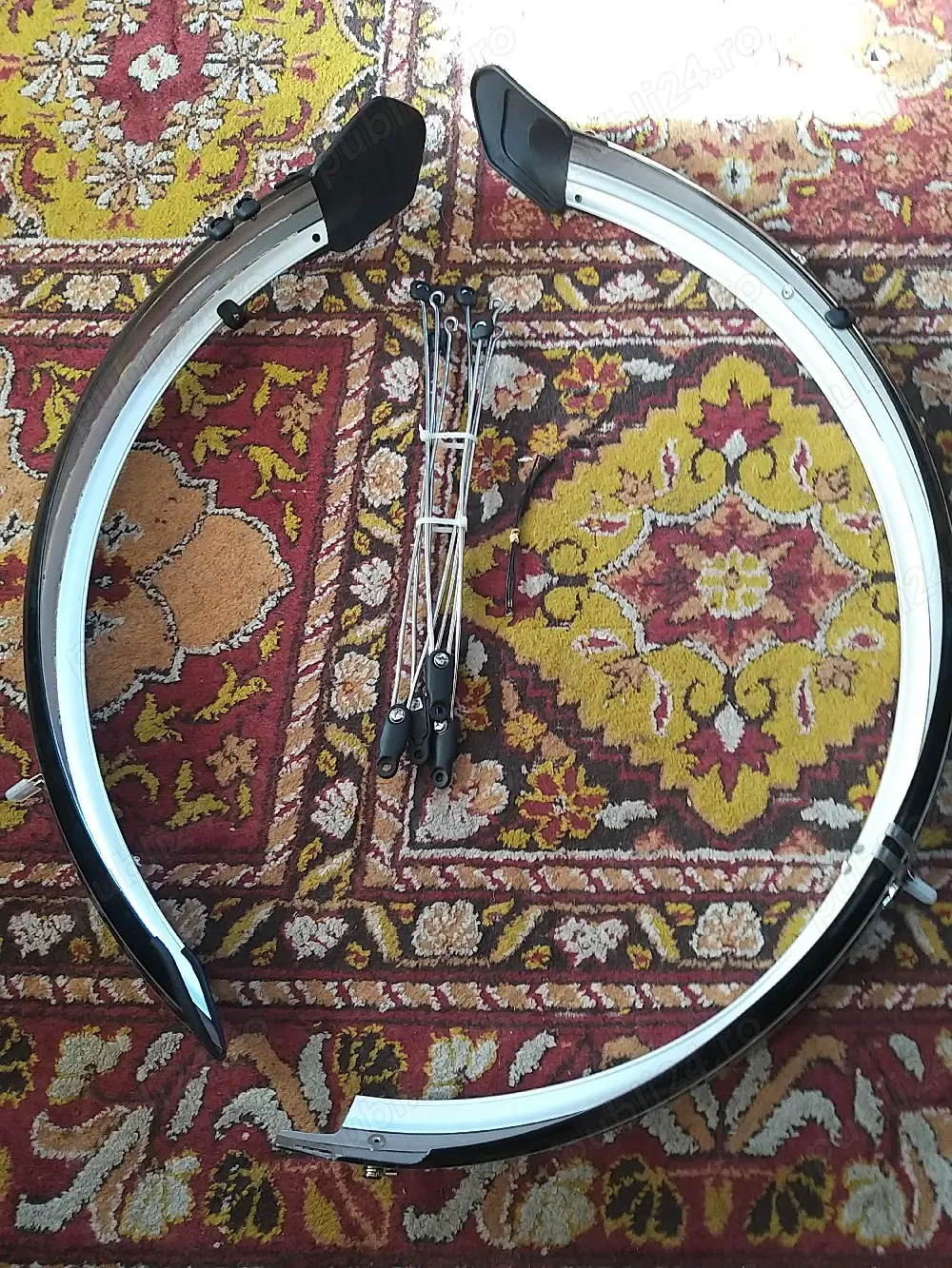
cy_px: 634
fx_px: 990
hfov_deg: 51.4
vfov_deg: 65.3
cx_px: 476
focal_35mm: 27
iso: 200
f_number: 1.7
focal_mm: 3.93
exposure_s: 1/33
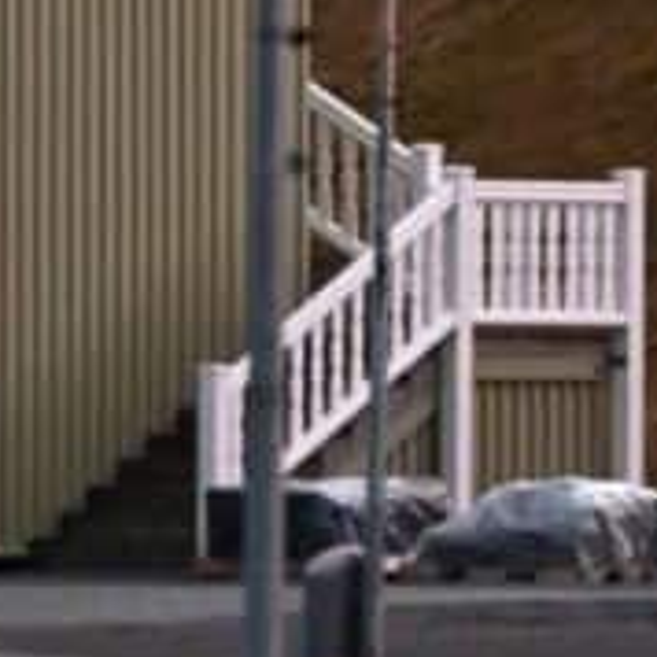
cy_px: -328
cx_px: -94
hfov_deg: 1.9
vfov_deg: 1.9
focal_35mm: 905
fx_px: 19433
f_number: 6.3
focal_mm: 185
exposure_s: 1/125
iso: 4000
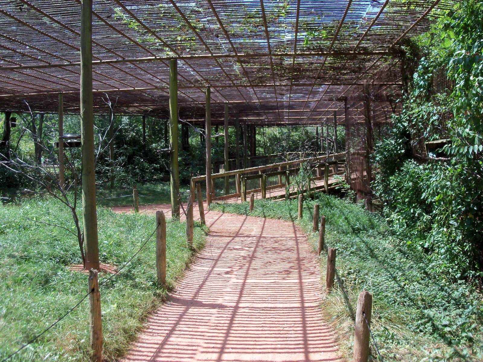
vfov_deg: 40.7
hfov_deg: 52.6
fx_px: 488
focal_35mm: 35
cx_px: 242
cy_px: 181
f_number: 3
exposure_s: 1/250
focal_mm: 6.3
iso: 80
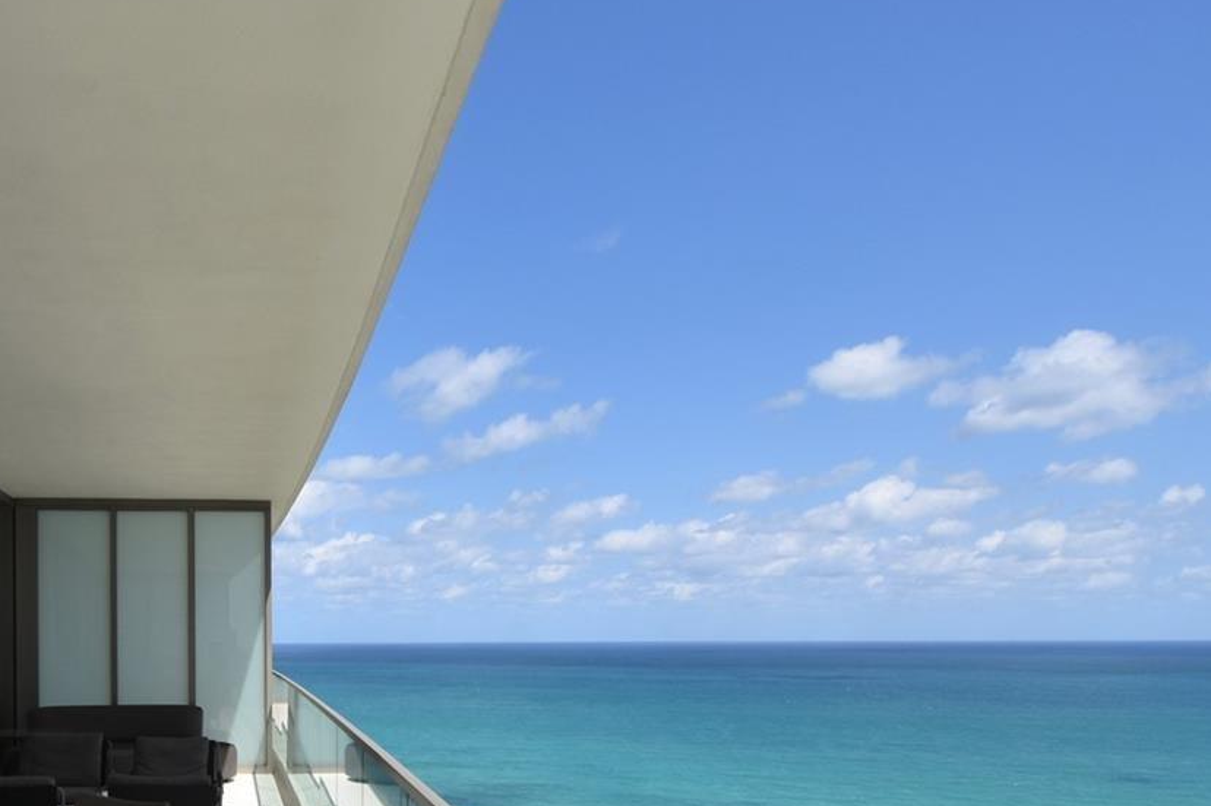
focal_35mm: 29
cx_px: 316
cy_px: 619
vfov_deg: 43.3
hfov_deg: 60.5
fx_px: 975
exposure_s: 1/250
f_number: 13
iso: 200
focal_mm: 10
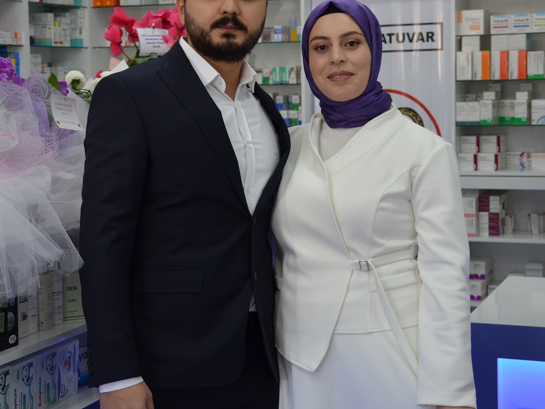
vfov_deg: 20.1
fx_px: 1149
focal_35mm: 73
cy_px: 169
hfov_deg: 26.7
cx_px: 267
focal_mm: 32
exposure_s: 1/100
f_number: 5
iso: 400
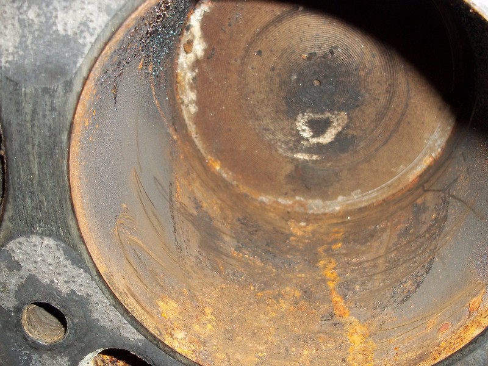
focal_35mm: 36
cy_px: 183
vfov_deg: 39.7
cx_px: 244
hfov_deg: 51.4
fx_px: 508
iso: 80
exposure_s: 1/30
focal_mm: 6.5
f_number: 3.1
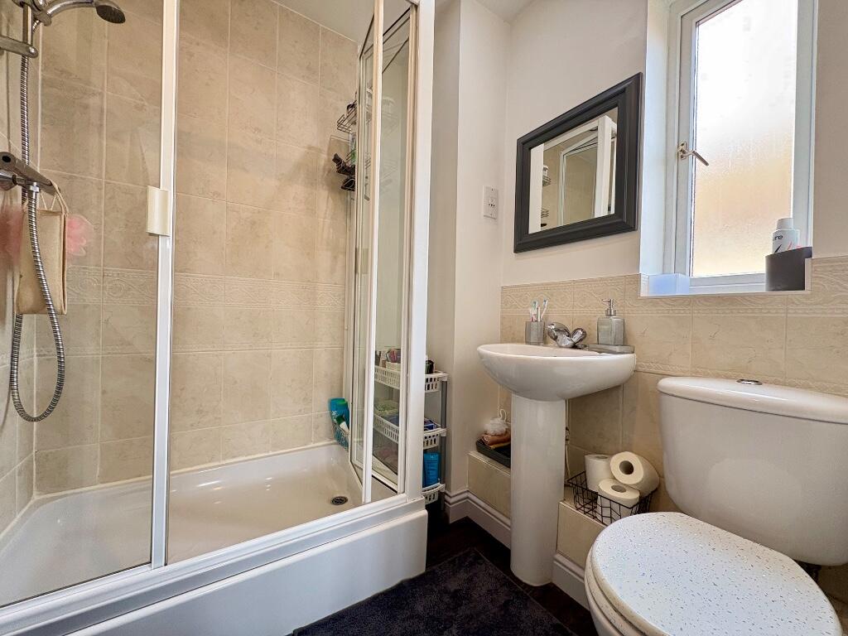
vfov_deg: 85.7
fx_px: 343
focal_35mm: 14
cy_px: 318
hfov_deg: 102.1
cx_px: 424
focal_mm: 2.22
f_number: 2.2
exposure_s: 1/79
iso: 250
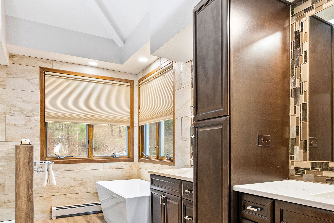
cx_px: 198
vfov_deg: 45.6
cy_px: 150
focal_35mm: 28
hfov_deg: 64.9
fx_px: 260
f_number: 9
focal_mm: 18
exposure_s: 1/2.5
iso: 800
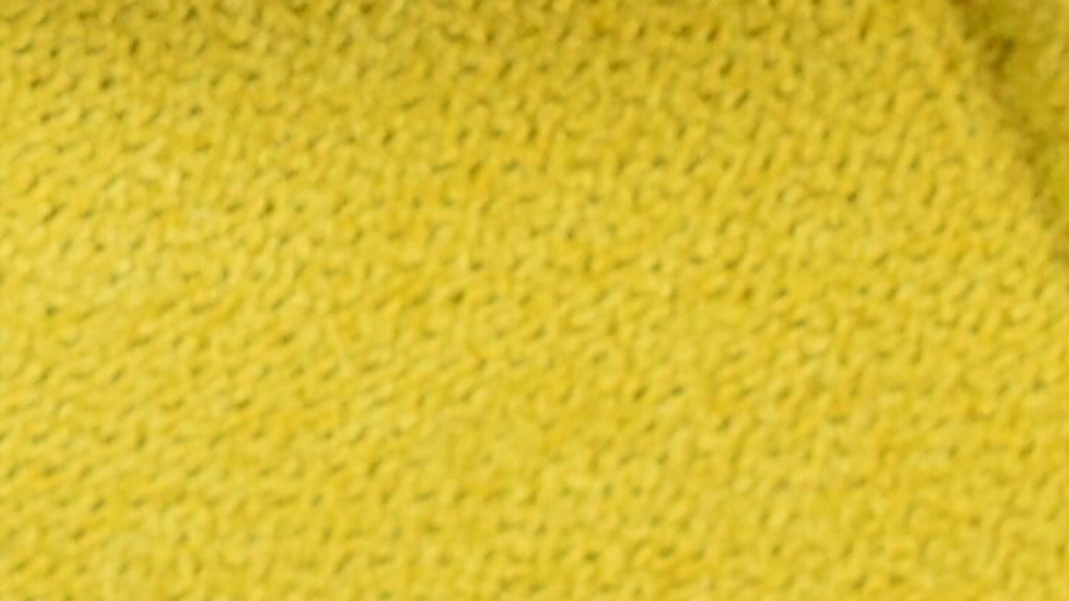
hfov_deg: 6.1
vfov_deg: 3.4
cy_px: -639
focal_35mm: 352
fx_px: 9979
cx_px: -433
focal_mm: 55
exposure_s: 1/125
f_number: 5.6
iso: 1800
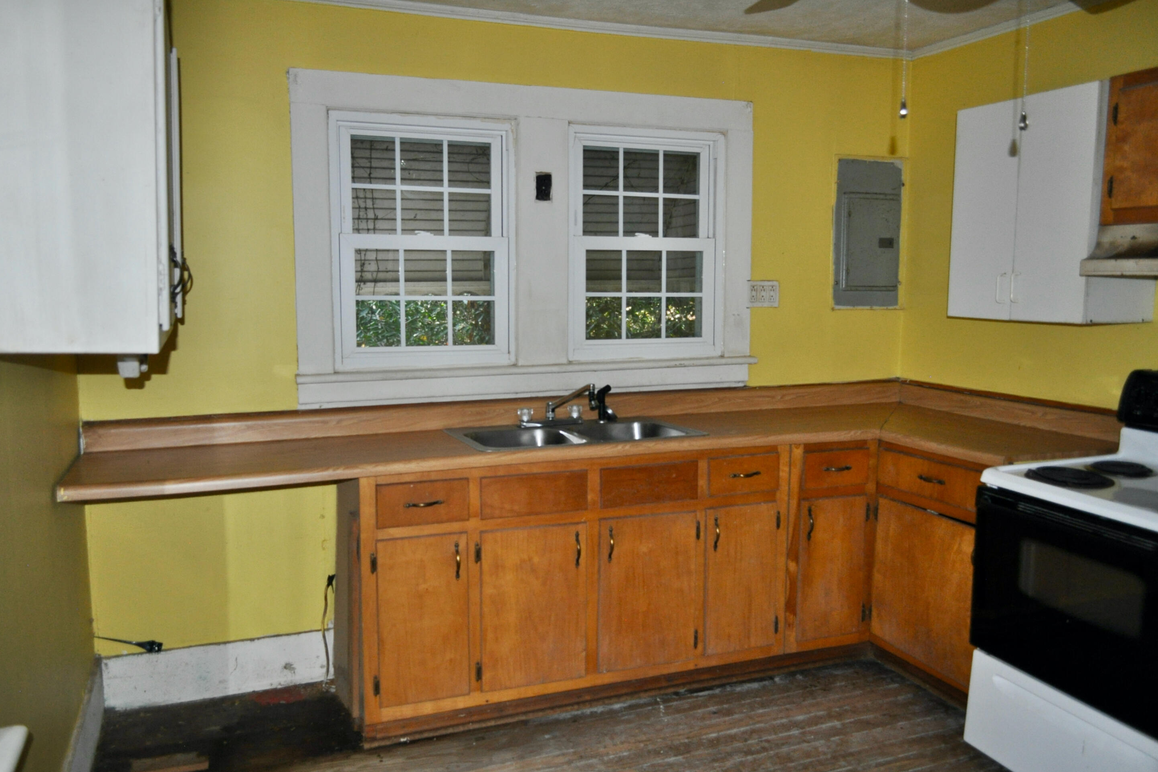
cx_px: 573
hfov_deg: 65.5
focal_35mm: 28
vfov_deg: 46.4
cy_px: 396
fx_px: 901
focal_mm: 18
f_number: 3.5
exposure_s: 1/60
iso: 800
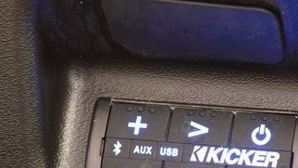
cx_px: 198
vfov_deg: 5.5
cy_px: 155
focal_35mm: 219
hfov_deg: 9.8
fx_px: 1730
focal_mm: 70
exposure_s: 1/30
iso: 1600
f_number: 4
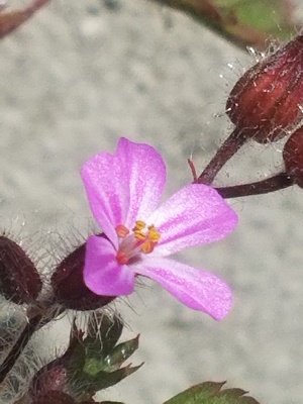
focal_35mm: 26
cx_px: 152
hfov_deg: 53.1
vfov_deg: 67.3
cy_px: 202
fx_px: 303
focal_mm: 4.2
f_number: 1.7
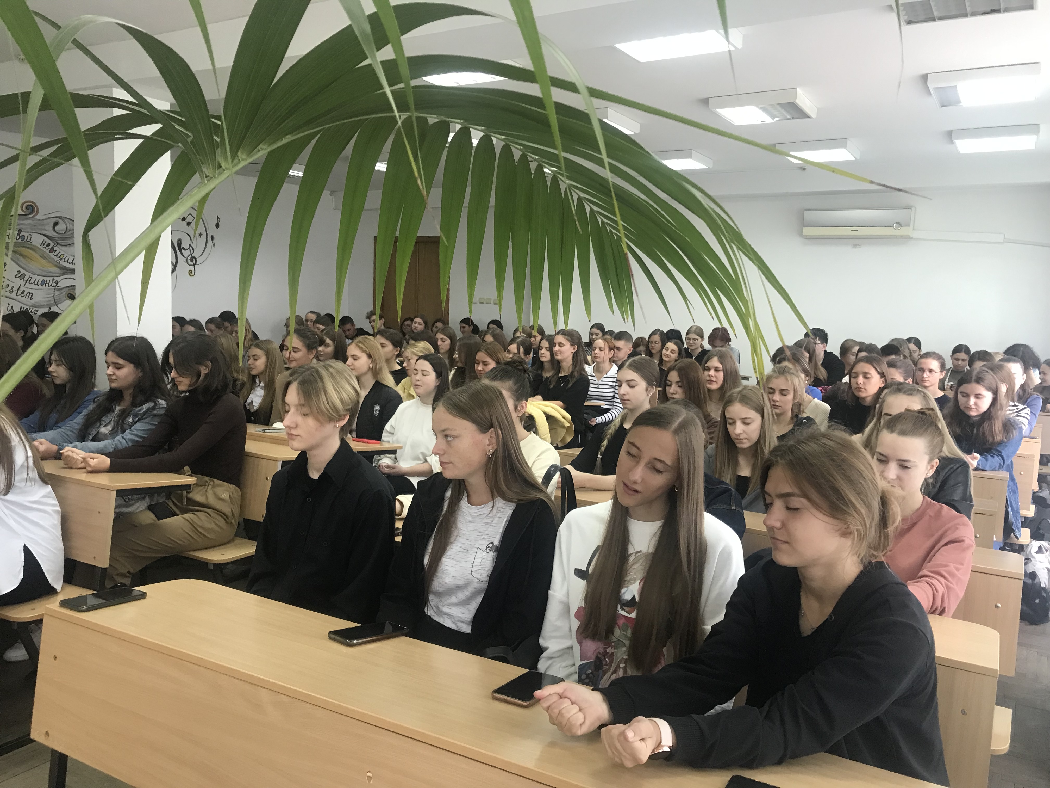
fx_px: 849
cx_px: 525
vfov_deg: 49.7
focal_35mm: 28
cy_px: 394
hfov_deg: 63.4
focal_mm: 3.99
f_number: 1.8
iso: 32
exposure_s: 1/25
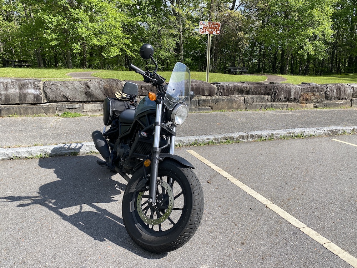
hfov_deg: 67.3
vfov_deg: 53.1
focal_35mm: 26
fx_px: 268
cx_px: 178
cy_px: 134
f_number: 1.8
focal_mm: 4.25
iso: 32
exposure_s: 1/1300
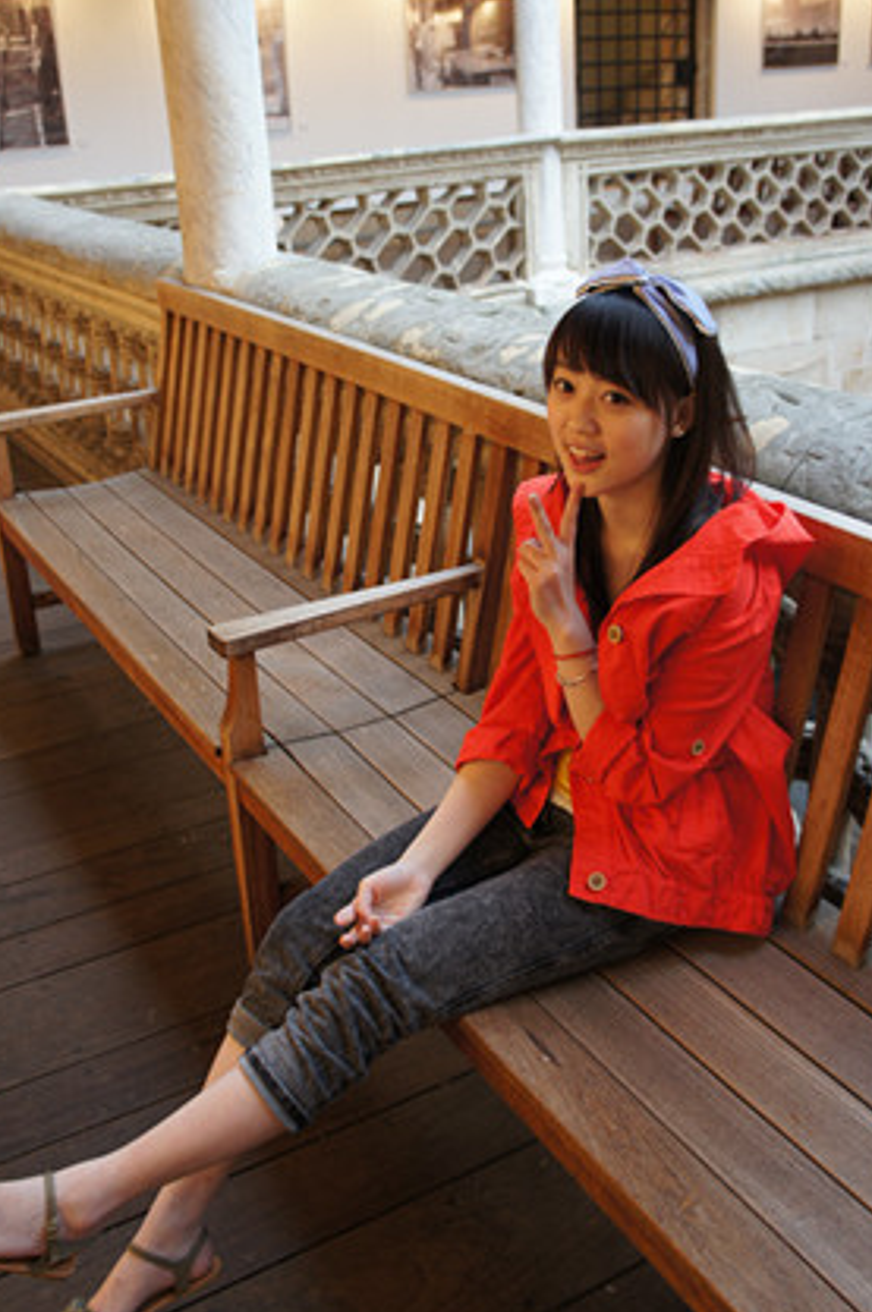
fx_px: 1311
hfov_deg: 36.8
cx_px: 453
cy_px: 604
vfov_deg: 53.1
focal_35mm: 36
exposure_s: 1/30
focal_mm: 20
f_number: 4
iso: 320
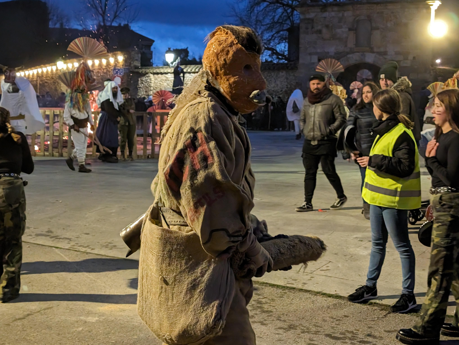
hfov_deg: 38.9
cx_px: 230
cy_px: 172
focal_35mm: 49
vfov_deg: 29.7
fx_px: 651
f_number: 1.68
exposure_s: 1/100
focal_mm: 6.9
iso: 941
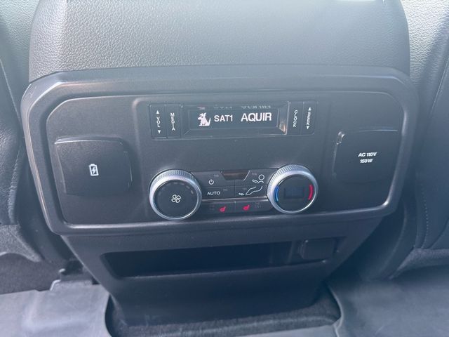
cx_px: 224
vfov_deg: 56.8
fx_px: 311
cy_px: 168
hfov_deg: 71.6
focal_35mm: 24
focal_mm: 6.76
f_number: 1.78
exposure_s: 1/56
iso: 200
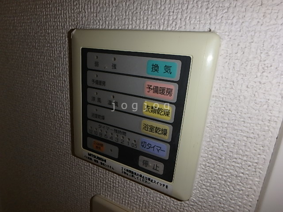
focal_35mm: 21
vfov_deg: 63.4
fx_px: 172
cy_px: 106
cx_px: 142
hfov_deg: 79.0
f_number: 6
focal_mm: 3.7
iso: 125
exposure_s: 1/30
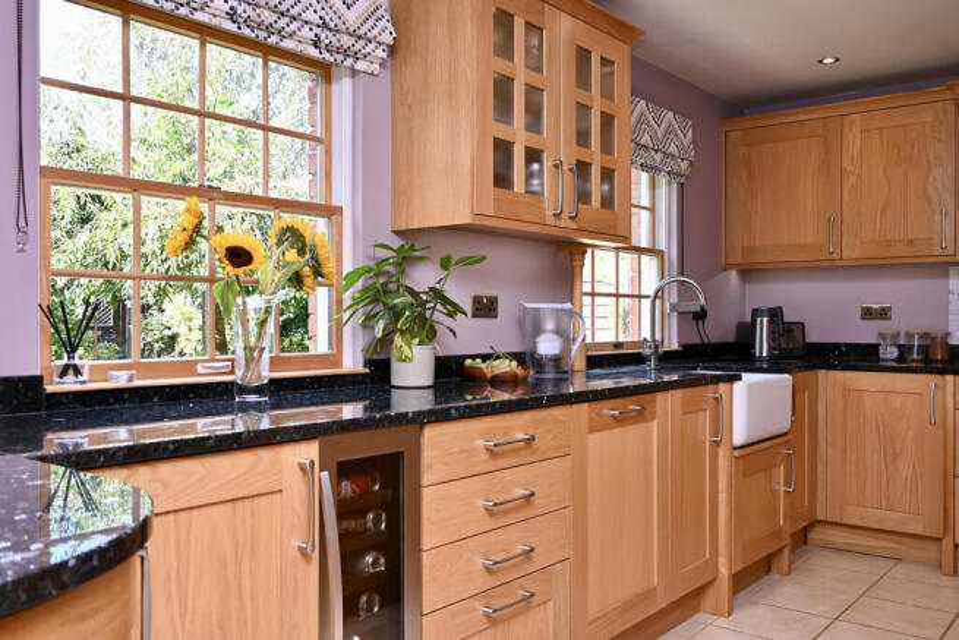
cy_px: 320
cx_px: 480
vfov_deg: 43.6
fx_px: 799
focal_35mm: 30
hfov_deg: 61.9
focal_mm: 20.5
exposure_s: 1/125
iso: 400
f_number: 4.8
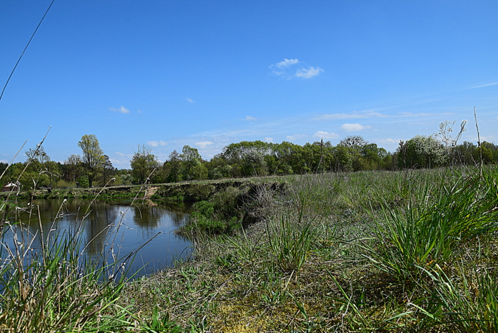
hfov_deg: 67.4
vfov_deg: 48.0
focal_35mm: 27
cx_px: 249
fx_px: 374
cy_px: 166
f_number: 11
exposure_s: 1/500
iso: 320
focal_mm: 18
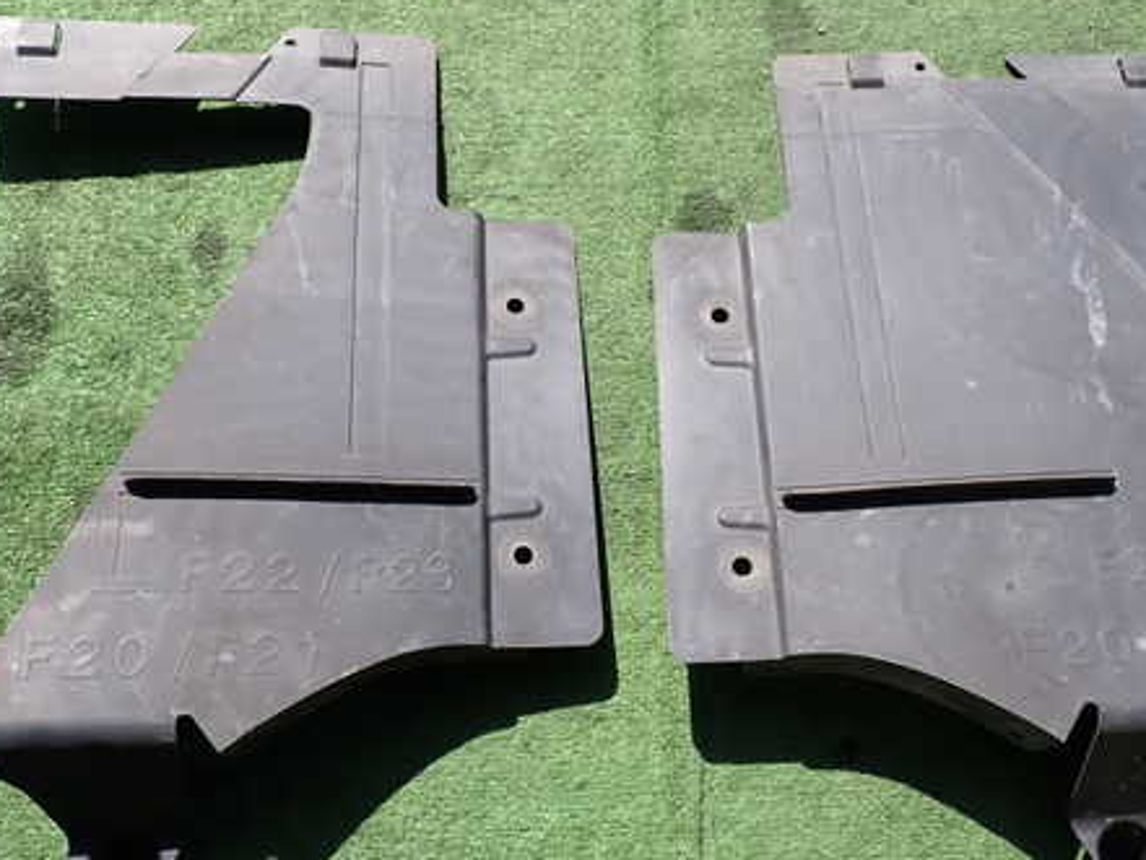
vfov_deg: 41.8
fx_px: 1126
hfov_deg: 53.7
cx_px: 663
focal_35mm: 34
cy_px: 447
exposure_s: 1/125
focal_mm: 4.5
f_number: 8
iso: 100
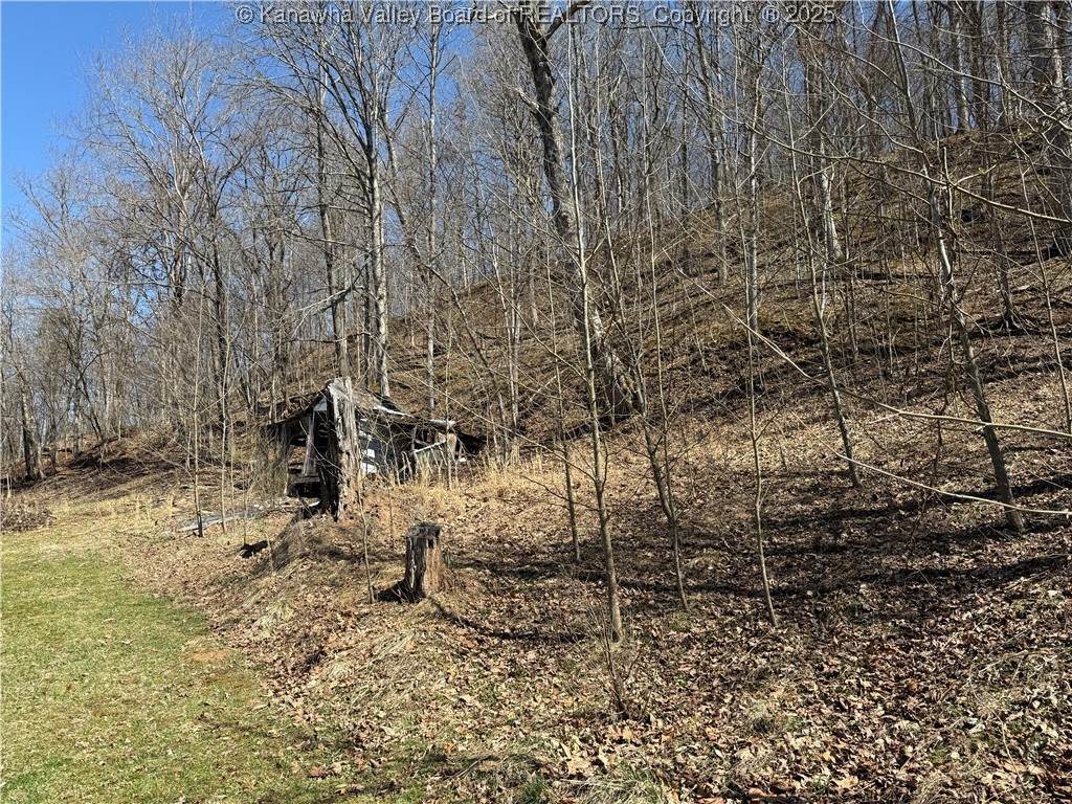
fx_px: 743
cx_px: 536
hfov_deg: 71.6
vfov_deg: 56.8
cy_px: 402
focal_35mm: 24
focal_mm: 6.76
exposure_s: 1/2445
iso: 80
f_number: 1.78
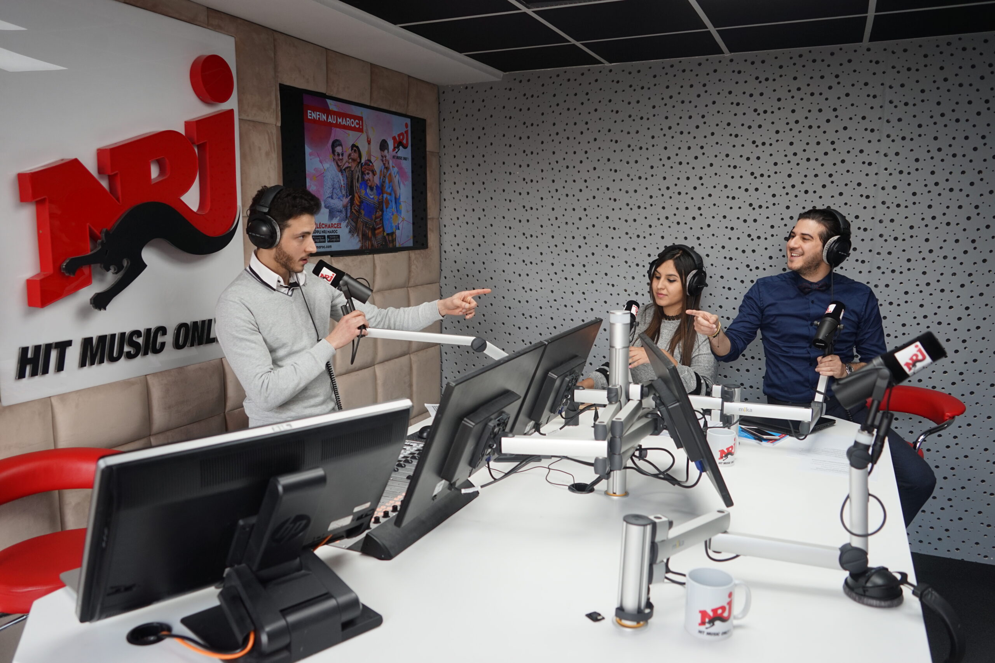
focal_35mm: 28
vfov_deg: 46.4
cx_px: 498
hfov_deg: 65.5
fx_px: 774
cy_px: 332
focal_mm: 28
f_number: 4
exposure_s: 1/160
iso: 320
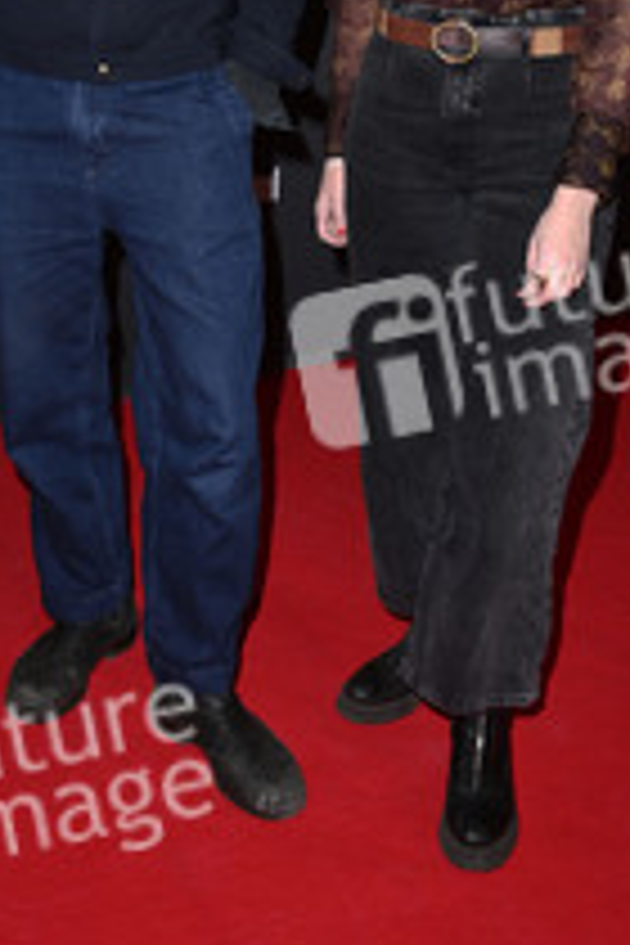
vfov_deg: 31.5
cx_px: 112
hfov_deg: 21.9
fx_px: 1601
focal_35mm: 61
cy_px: 117
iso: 640
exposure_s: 1/250
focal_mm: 32
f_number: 6.3
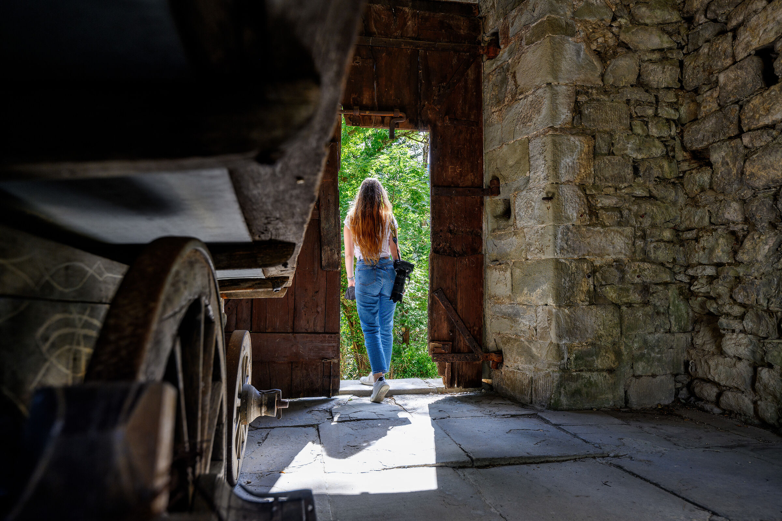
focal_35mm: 24
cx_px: 391
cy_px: 260
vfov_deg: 53.1
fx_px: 521
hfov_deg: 73.7
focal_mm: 24
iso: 64
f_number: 4.5
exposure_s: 1/80
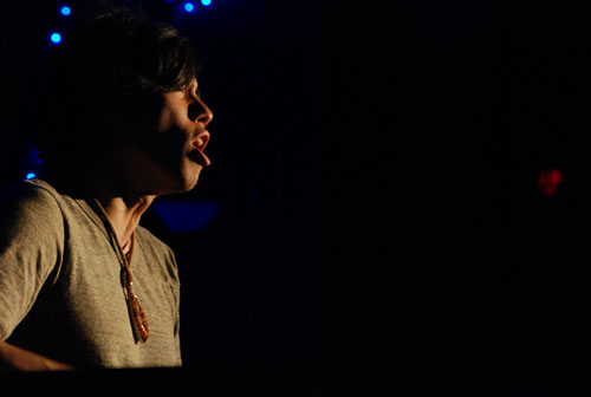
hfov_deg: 19.4
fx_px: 1728
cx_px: 296
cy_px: 198
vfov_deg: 13.1
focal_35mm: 105
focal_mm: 70
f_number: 4
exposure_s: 1/40
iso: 800
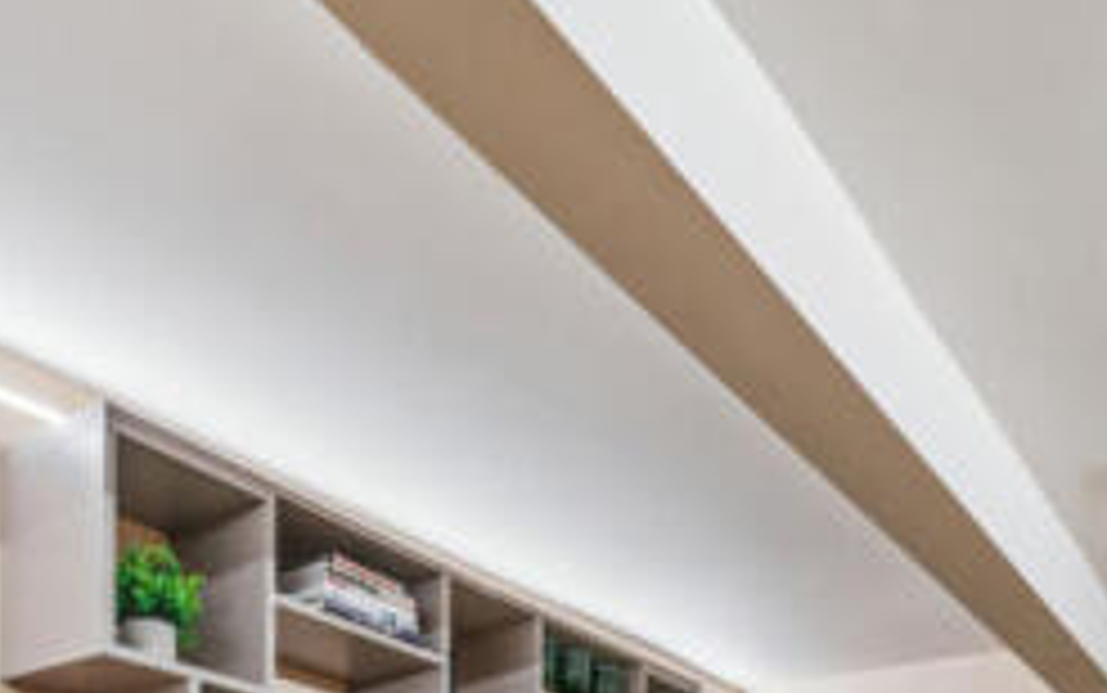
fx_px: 1147
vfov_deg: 26.6
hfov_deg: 51.5
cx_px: 538
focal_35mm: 38
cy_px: 970
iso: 320
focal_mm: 14
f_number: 8
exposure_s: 1/2.5
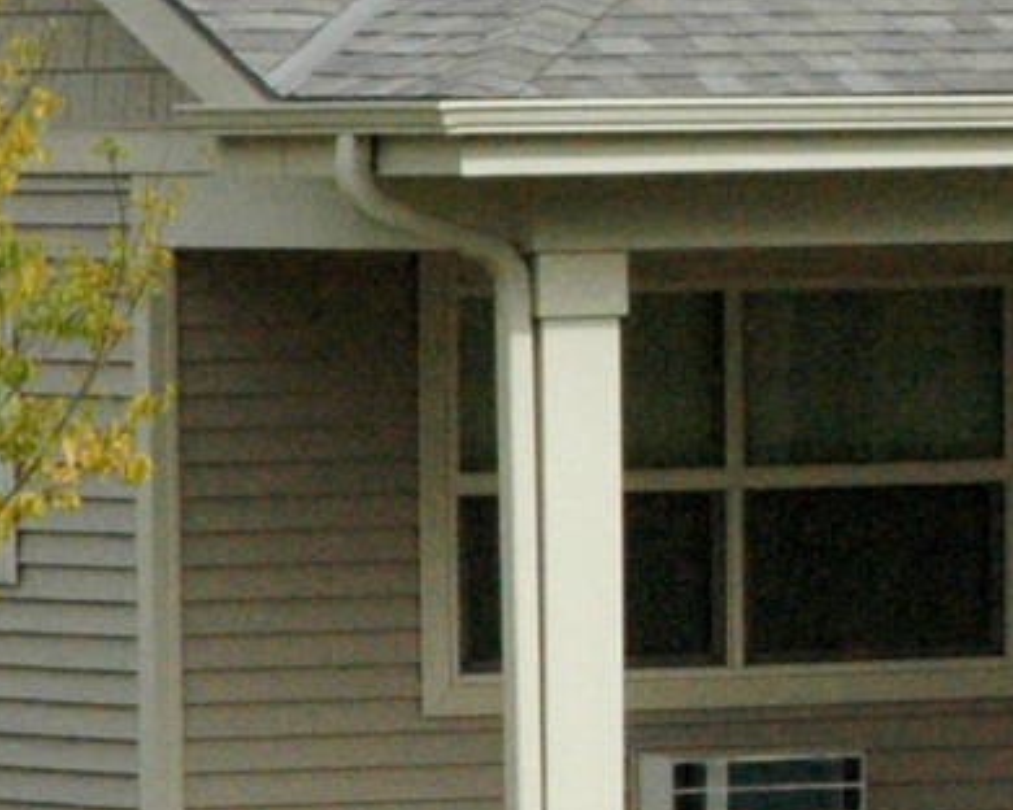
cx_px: 1503
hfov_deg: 3.5
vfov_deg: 2.8
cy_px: 80
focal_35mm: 546
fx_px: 16370
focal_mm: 70
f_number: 14
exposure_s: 1/800
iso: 1000
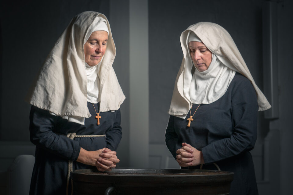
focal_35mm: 120
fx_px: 977
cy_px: 98
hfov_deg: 17.1
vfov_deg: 11.4
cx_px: 146
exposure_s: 1/250
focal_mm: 80
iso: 500
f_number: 5
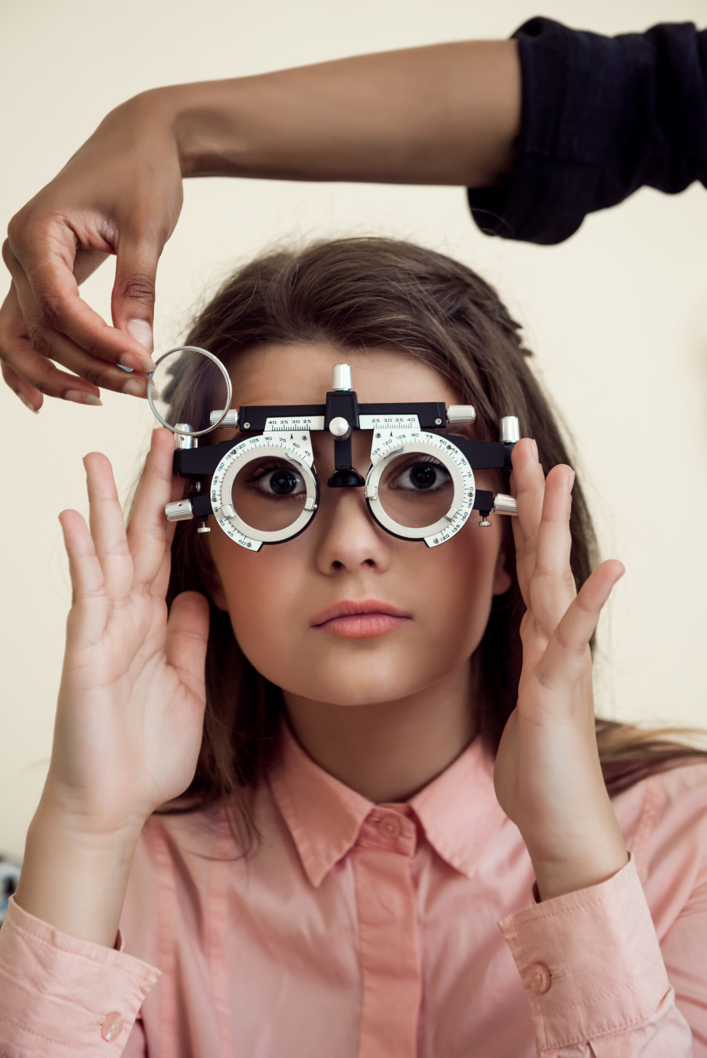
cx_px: 354
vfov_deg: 28.8
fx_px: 2060
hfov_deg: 19.5
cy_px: 529
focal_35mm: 70
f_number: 5
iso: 100
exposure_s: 1/125
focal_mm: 70
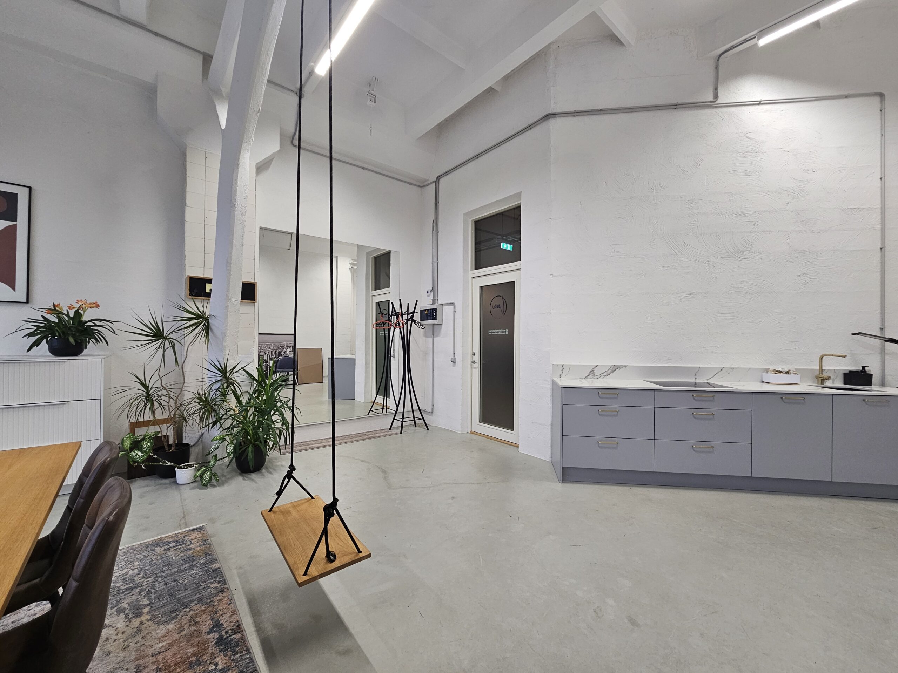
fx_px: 337
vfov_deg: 89.9
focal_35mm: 13
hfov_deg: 106.2
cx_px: 449
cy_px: 336
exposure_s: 1/71
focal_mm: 2.2
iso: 160
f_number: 2.2
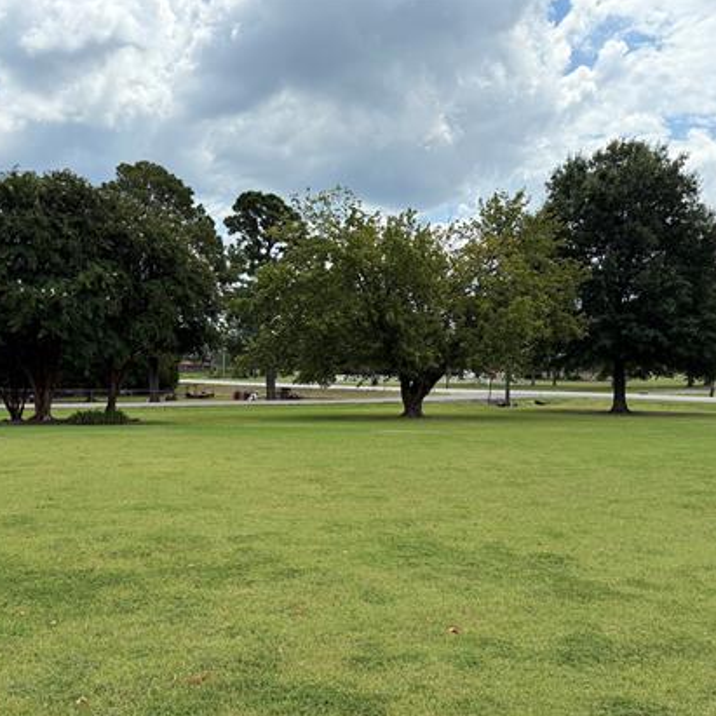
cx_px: 314
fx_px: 772
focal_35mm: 33
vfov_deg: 49.6
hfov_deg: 49.6
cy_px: 411
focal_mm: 6.76
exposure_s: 1/5319
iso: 100
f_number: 1.78
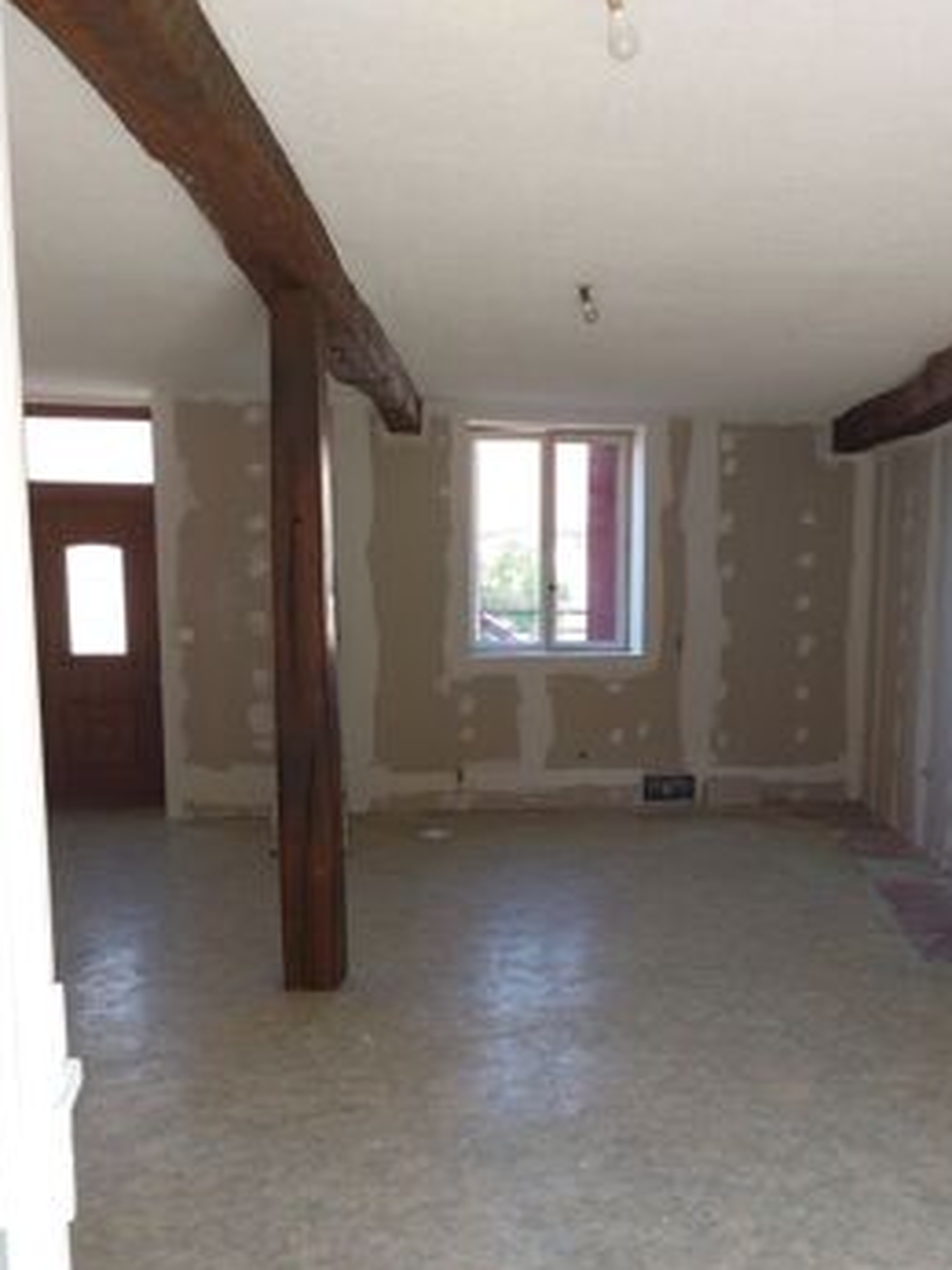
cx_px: 575
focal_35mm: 32
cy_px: 748
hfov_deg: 43.9
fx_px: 1174
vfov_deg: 56.5
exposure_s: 1/50
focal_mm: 4
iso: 32
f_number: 1.8
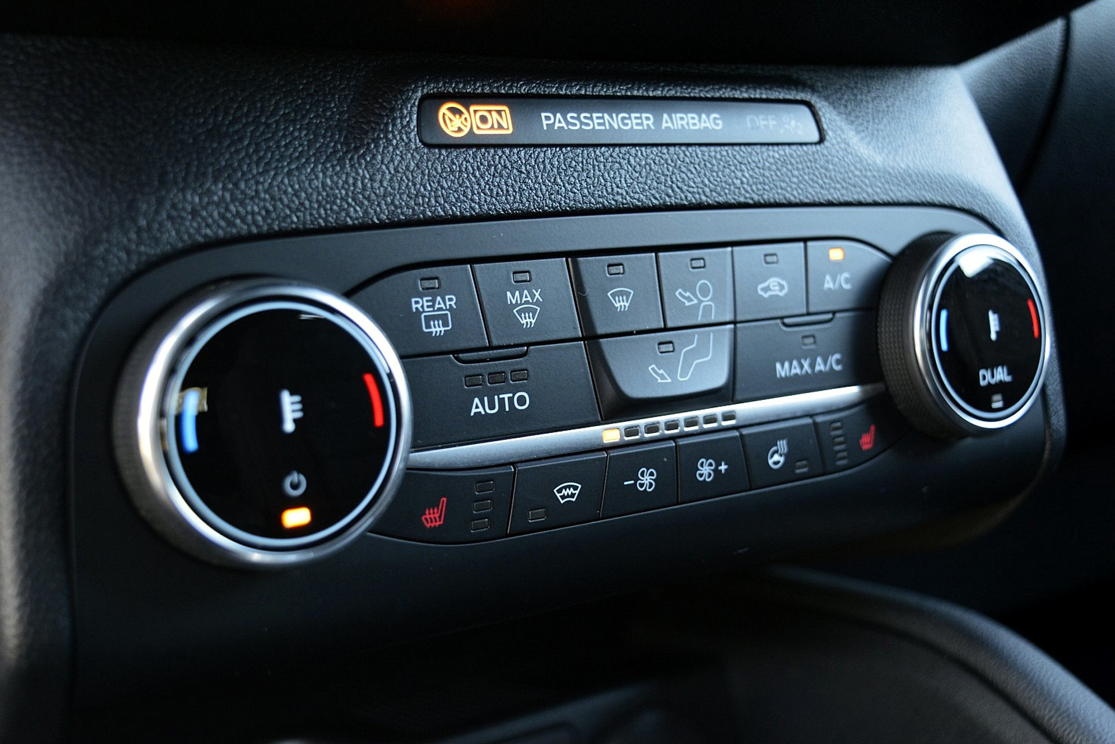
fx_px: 1394
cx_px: 558
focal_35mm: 45
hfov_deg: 43.6
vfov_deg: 29.9
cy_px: 372
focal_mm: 30
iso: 800
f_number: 4.2
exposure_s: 1/30
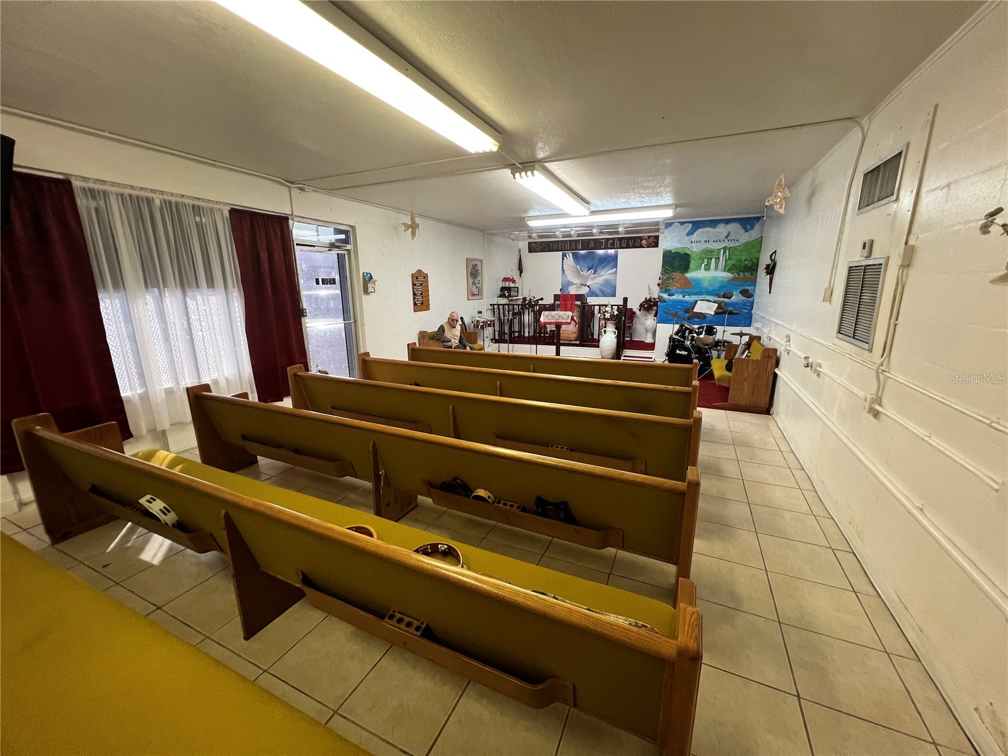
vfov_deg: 89.9
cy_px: 378
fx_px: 379
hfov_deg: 106.2
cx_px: 504
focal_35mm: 13
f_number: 1.8
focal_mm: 1.57
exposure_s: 1/120
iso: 200
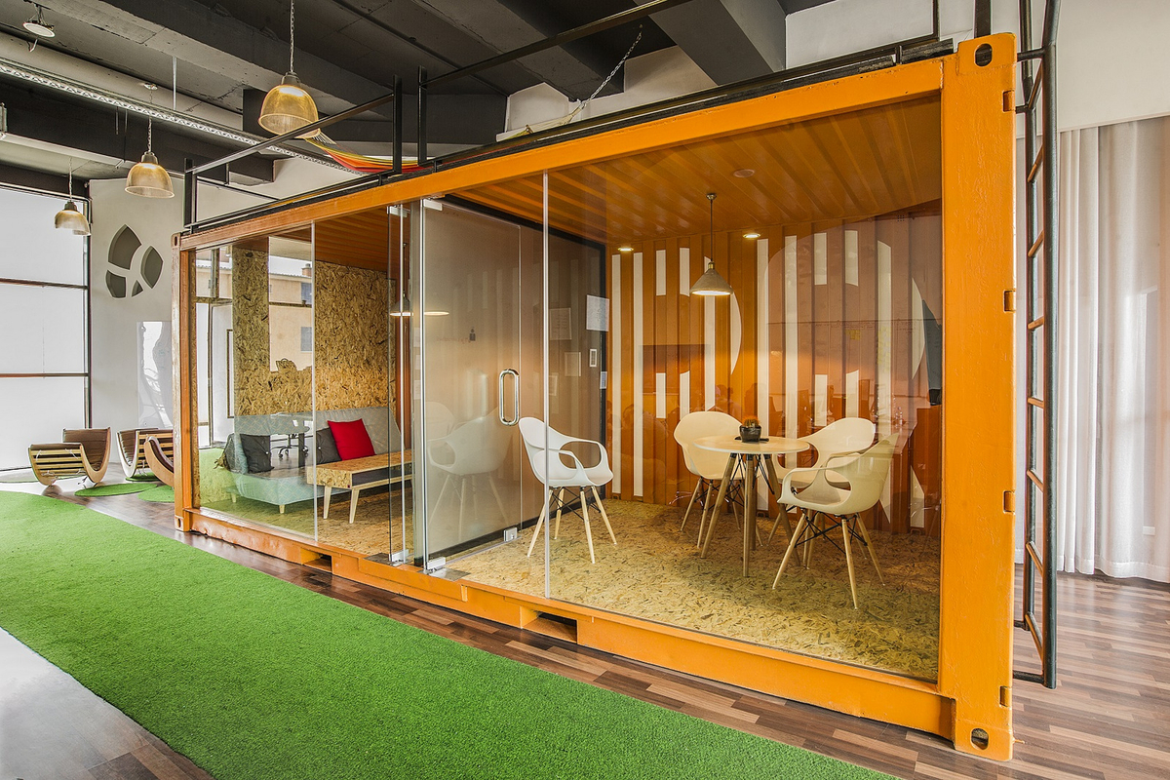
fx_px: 585
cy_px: 390
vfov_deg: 67.4
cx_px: 585
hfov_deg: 90.0
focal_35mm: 18
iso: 400
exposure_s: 1/1.43
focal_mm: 18
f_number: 11
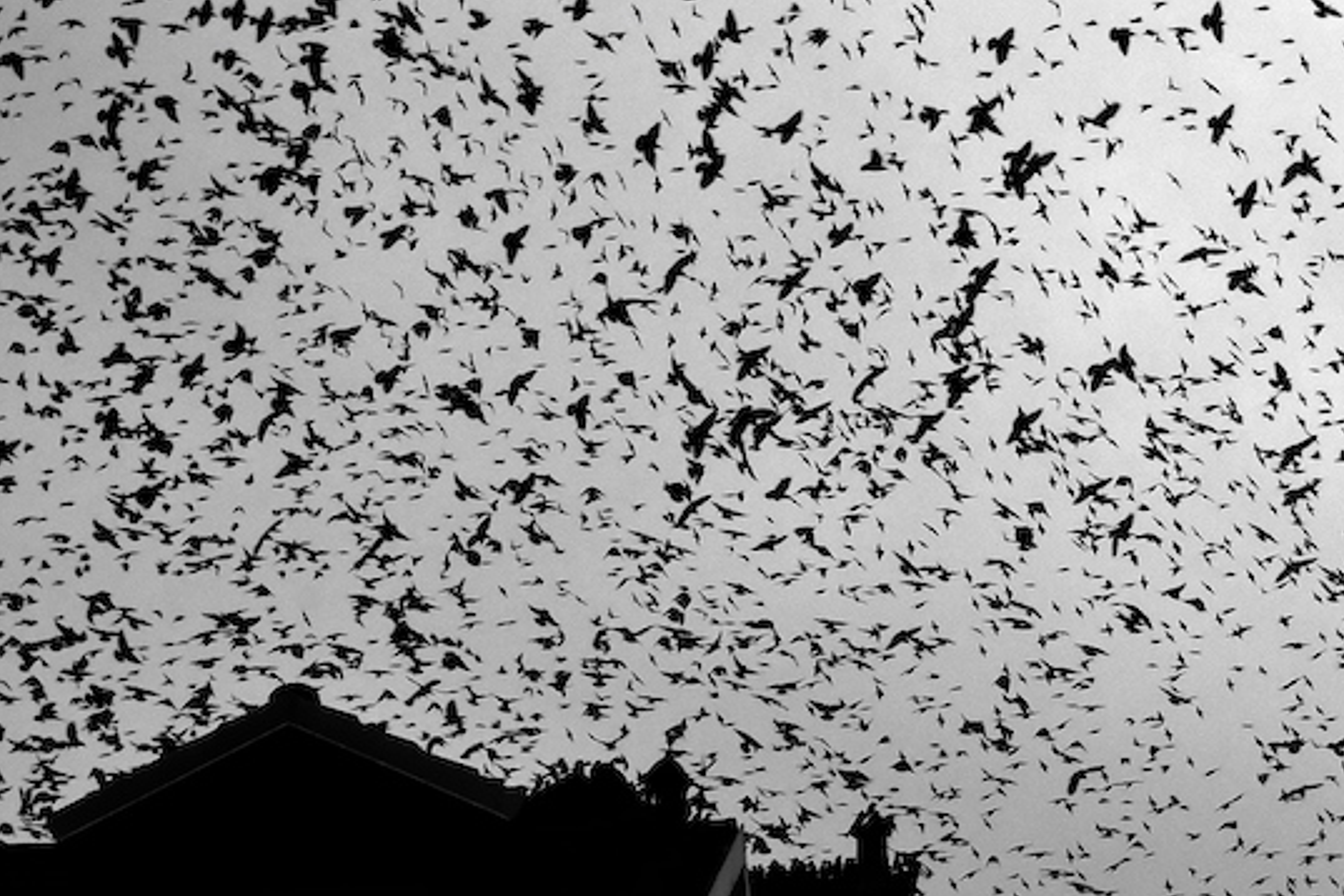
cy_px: 566
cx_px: 1191
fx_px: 9183
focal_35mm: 246
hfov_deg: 8.3
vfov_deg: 5.6
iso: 1250
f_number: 8
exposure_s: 1/400
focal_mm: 120
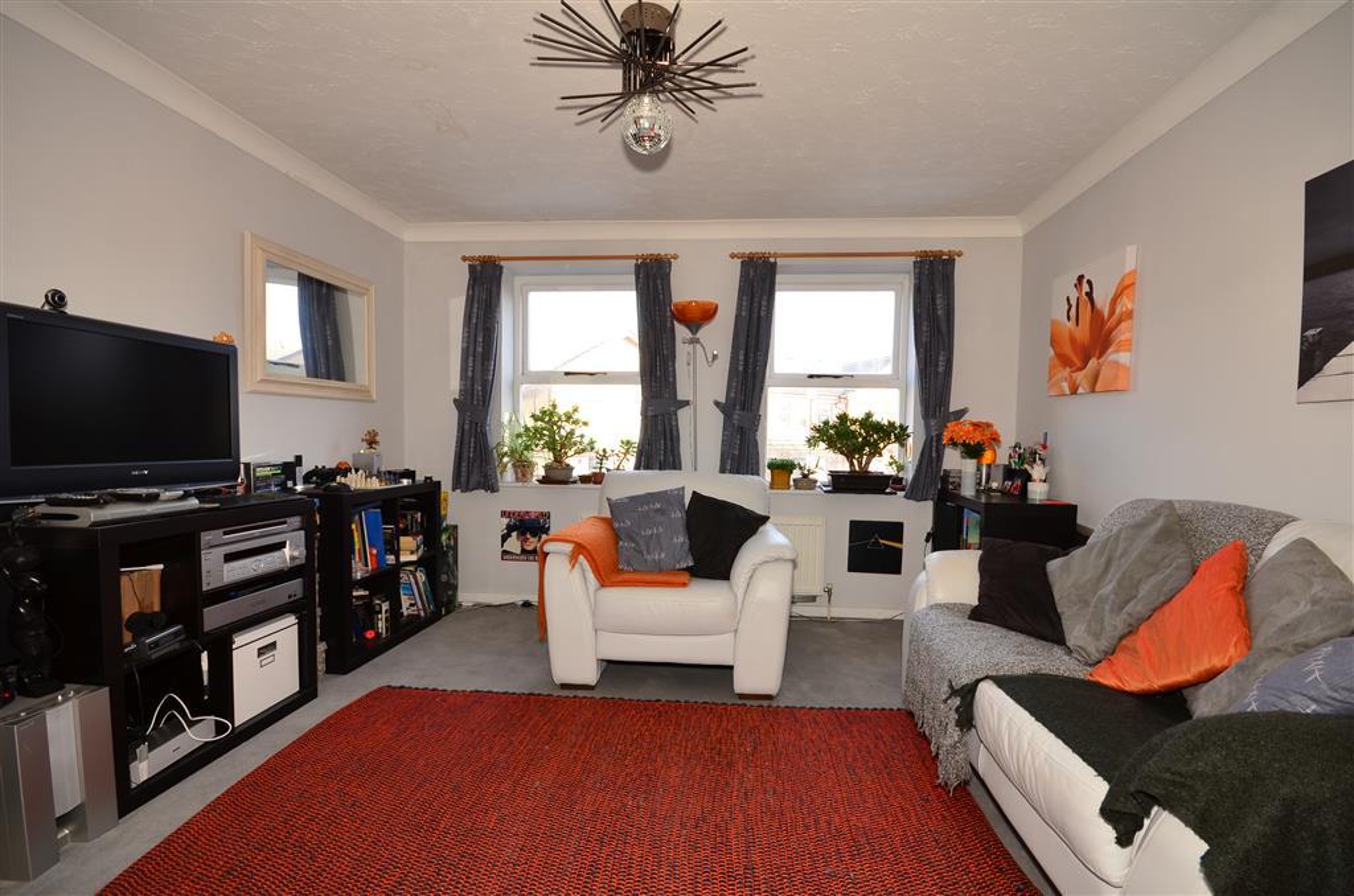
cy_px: 448
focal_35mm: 15
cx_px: 677
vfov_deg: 77.1
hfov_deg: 100.5
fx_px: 563
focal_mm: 10
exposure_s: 1/25
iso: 200
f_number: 8
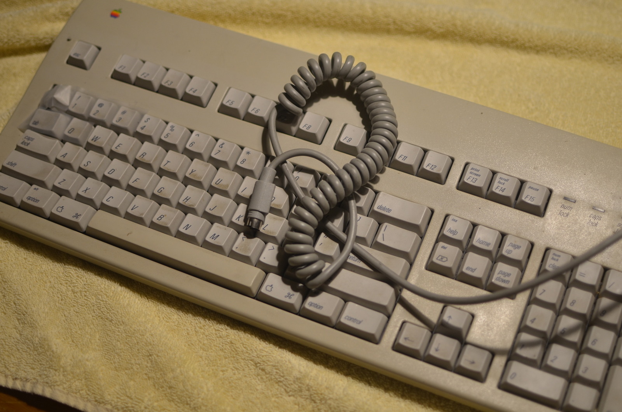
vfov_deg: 25.6
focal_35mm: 52
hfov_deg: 37.9
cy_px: 206
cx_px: 311
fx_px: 905
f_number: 1.8
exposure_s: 1/125
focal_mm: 35
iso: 250
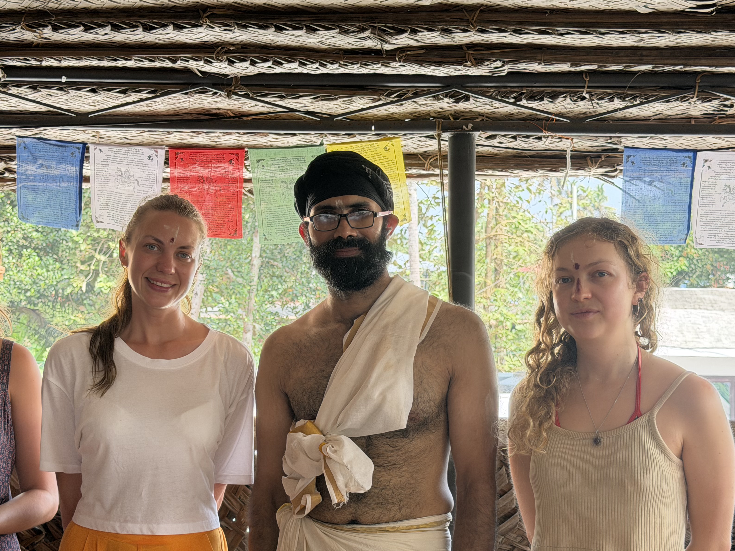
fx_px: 1295
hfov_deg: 31.6
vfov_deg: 24.0
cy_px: 343
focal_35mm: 61
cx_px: 308
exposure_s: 1/297
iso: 80
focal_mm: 6.76
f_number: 1.78
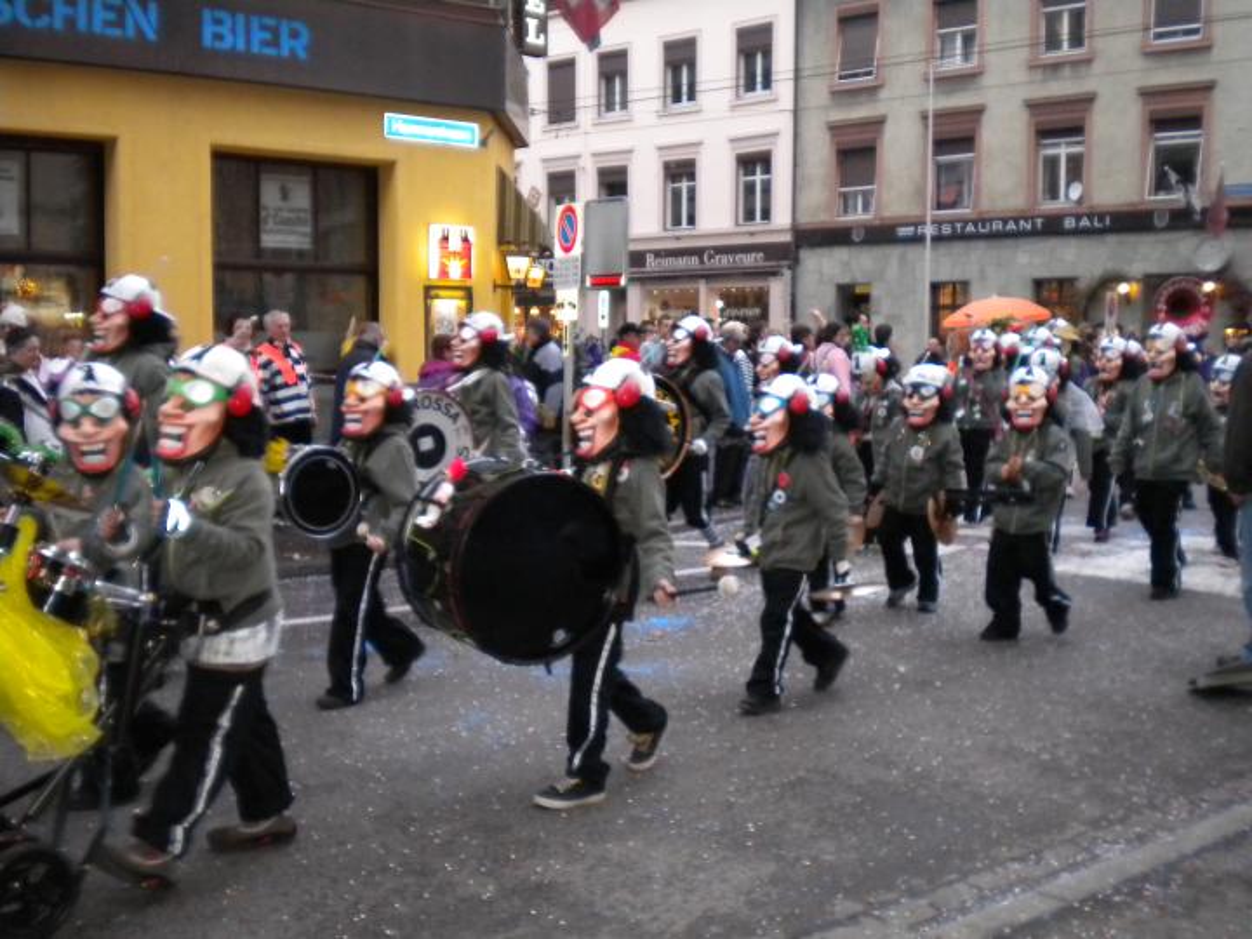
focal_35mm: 41
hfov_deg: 45.8
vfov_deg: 35.1
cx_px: 626
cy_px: 470
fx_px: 1483
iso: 400
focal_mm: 7.4
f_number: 3.5
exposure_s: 1/62.3
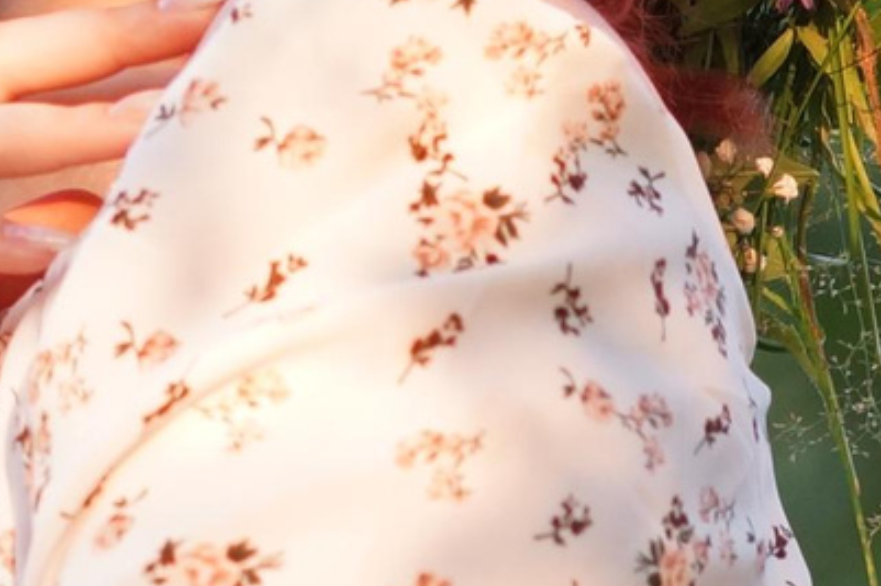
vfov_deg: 1.6
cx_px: -66
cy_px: -188
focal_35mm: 862
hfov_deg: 2.4
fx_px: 21085
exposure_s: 1/320
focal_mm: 135
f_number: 2.8
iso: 640
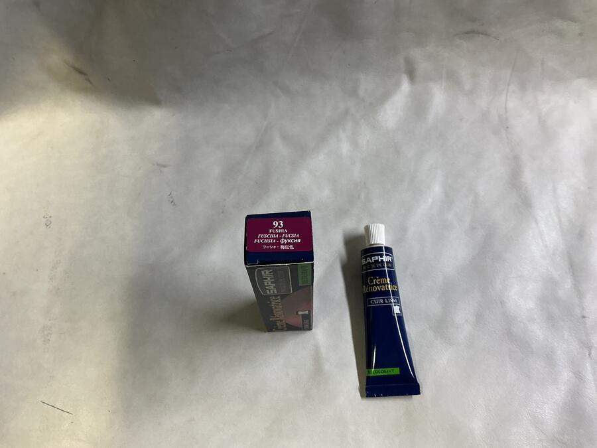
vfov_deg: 48.2
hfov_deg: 61.7
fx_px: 500
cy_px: 224
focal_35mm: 29
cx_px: 298
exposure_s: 1/50
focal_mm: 3
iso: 100
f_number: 1.8
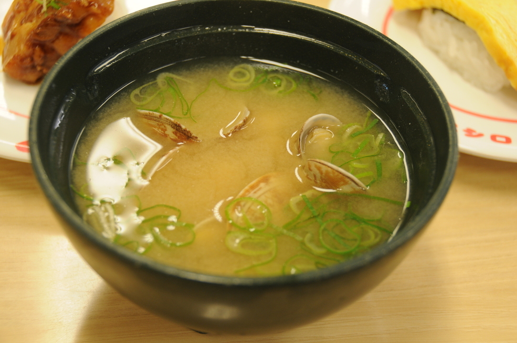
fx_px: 1119
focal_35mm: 78
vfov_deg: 17.4
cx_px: 267
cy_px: 165
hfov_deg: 26.0
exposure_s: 1/30
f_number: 4.8
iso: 280
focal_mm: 50
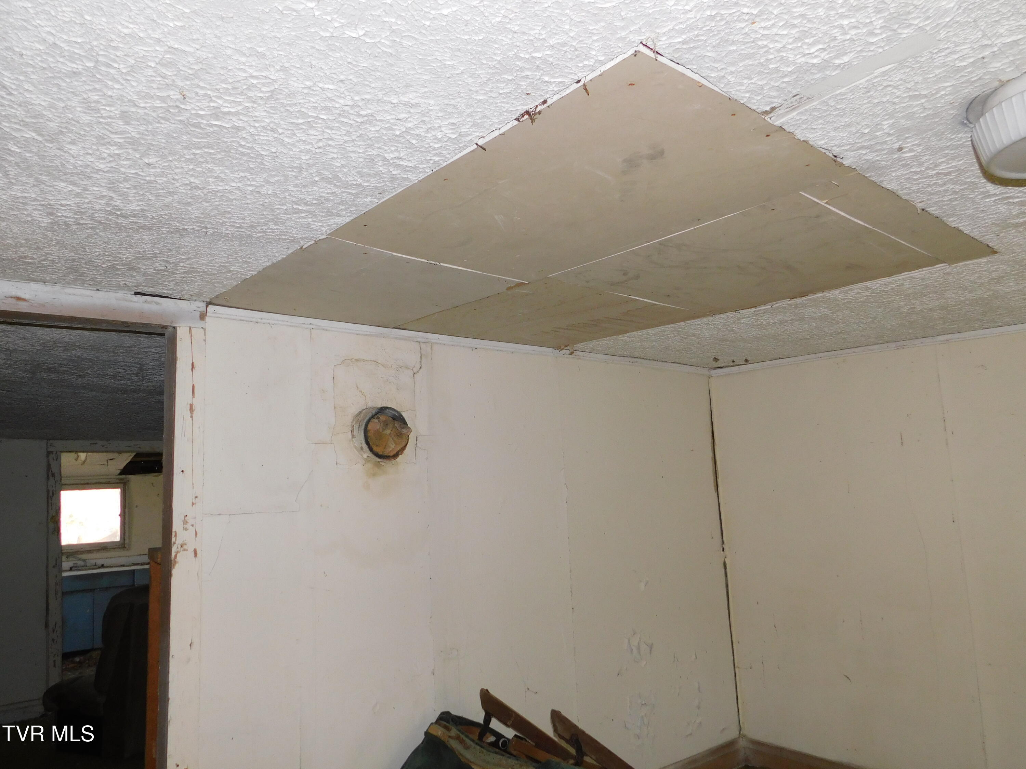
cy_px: 384
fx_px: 741
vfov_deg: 54.9
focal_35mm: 25
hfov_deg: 69.4
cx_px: 513
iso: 200
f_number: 3.1
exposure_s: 1/30
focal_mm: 4.5
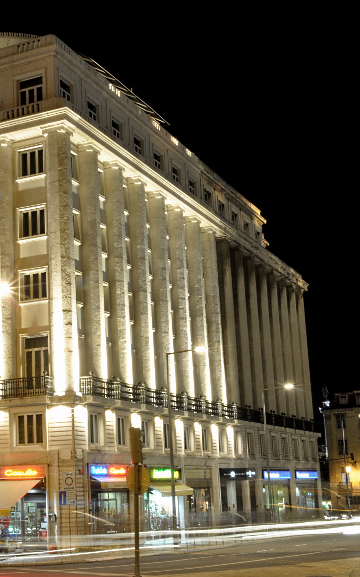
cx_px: 41
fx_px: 942
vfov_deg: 34.0
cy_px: 288
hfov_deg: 21.2
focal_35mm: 60
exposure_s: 15
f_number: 29
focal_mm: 26
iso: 200
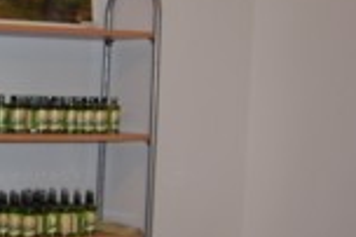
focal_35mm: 99
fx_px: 978
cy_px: 167
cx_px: -171
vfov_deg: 13.8
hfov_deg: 18.4
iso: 400
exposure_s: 1/60
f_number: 3.8
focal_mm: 20
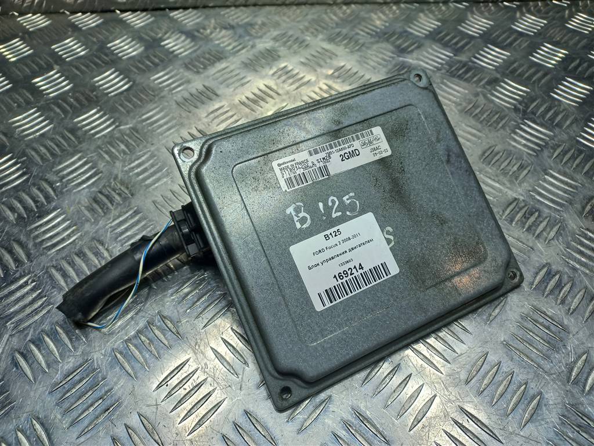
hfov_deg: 69.4
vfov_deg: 54.9
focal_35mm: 25
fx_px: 429
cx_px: 297
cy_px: 223
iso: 32
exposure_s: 1/100
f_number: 1.8
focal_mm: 4.6
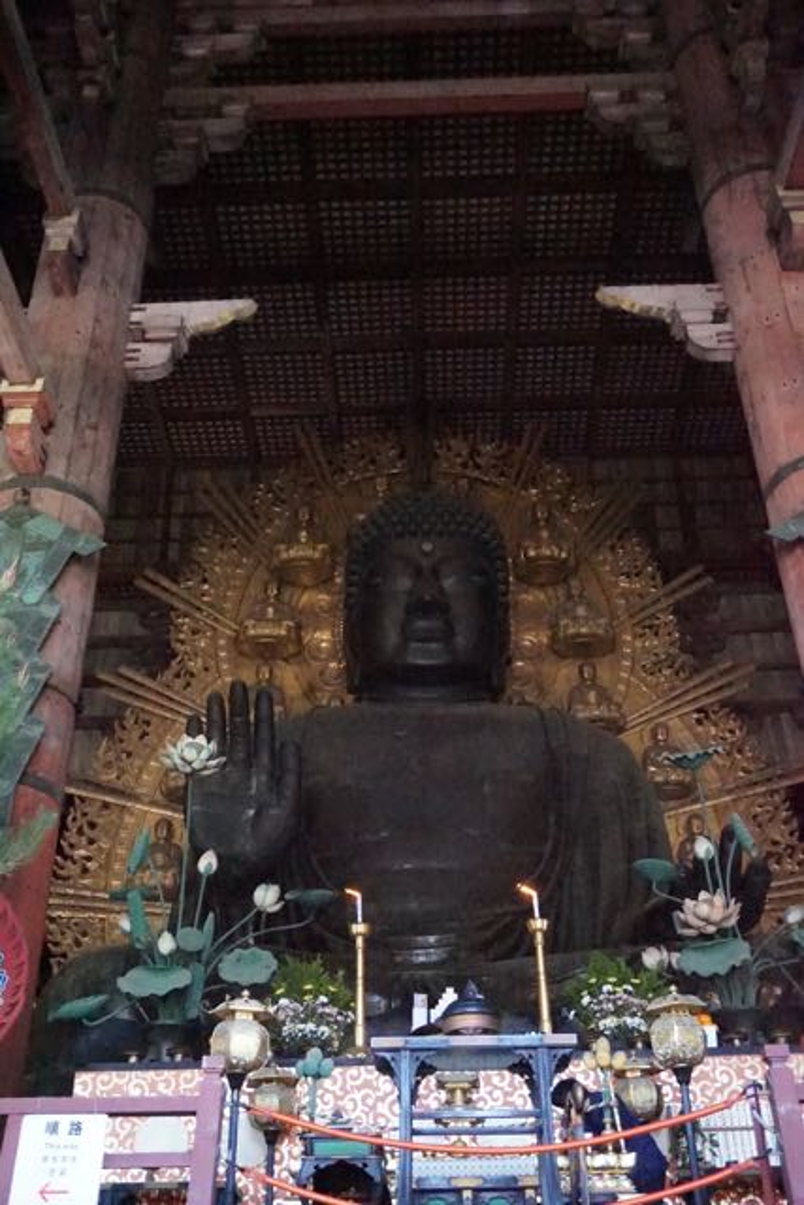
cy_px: 602
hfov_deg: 35.5
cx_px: 402
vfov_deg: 51.3
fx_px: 1255
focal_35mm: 38
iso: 25600
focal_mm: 25
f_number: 4.5
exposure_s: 1/1000
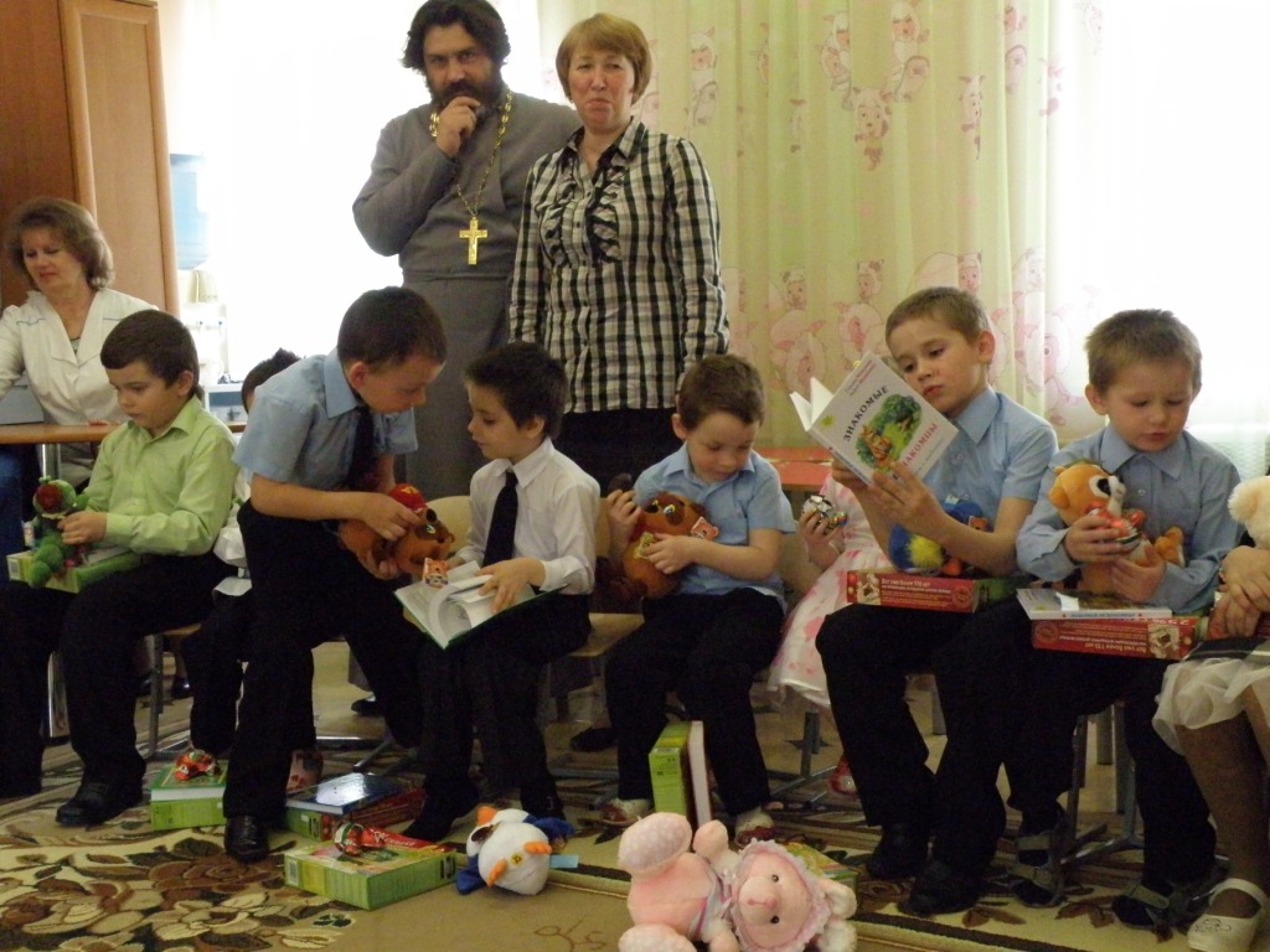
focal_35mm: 47
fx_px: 1724
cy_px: 476
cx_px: 635
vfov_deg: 30.9
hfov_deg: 40.4
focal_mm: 8.46
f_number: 3.4
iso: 800
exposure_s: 1/80
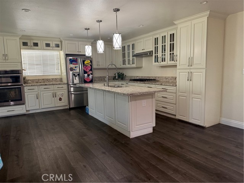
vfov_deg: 56.8
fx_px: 169
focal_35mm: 24
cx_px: 122
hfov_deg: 71.6
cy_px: 92
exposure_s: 1/60
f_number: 1.78
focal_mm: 6.76
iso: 320
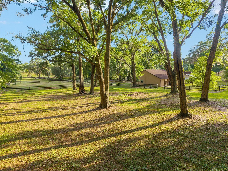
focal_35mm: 24
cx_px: 114
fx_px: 158
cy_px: 86
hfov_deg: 71.6
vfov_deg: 56.8
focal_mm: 8.67
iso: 410
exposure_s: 1/1600
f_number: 1.8
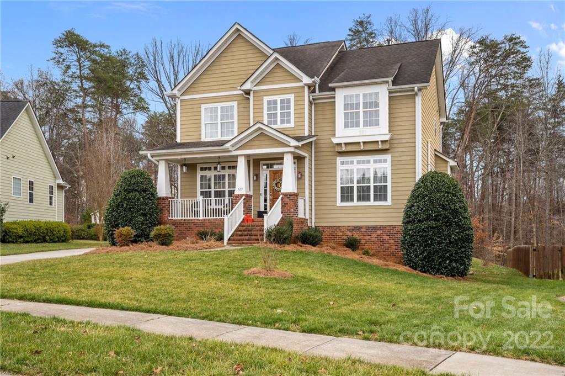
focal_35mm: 36
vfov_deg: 36.8
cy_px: 188
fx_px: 565
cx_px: 282
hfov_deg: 53.2
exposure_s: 1/60
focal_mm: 36
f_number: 10
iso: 100
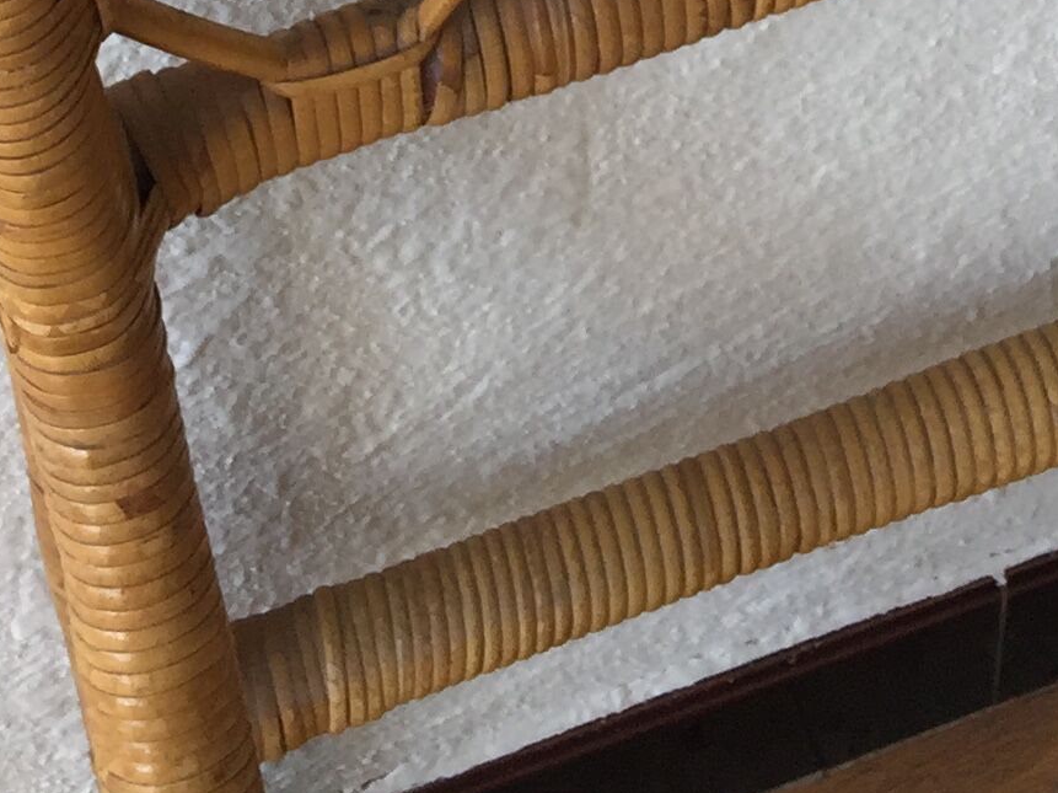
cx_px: 532
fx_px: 3361
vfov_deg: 11.1
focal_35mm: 110
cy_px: -1178
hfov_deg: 17.9
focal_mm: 4.15
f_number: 2.2
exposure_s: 1/243
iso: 32
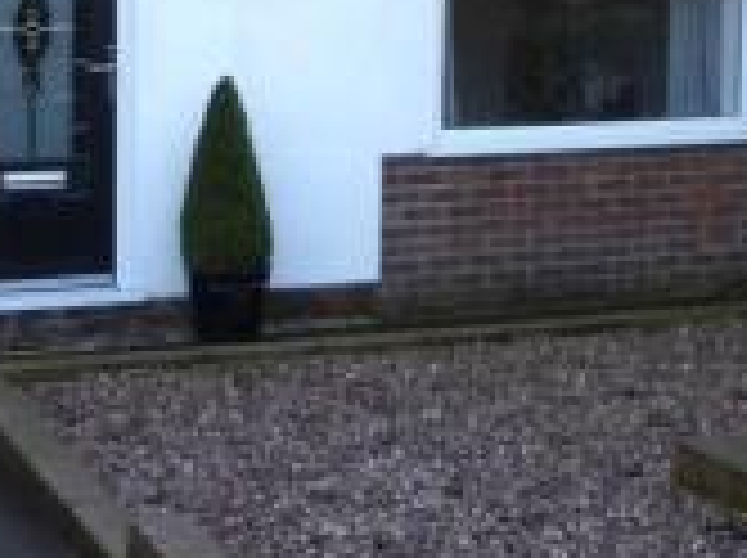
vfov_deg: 16.2
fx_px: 1896
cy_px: -56
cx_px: 398
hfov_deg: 22.3
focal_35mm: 88
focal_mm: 4.3
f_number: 3.3
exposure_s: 1/100
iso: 100
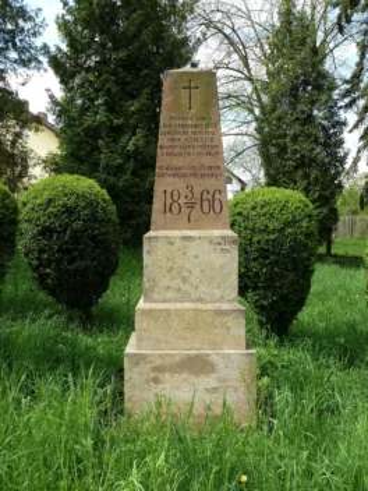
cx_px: 184
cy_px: 246
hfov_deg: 46.8
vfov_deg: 60.0
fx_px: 425
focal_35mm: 30
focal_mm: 5.4
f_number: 4
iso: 100
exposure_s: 1/320
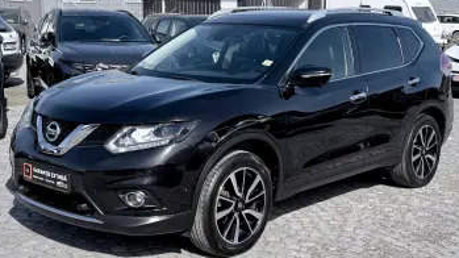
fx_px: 328
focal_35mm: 27
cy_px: 120
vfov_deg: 42.8
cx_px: 228
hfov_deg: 69.9
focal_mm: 6.76
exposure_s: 1/5714
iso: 80
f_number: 1.78
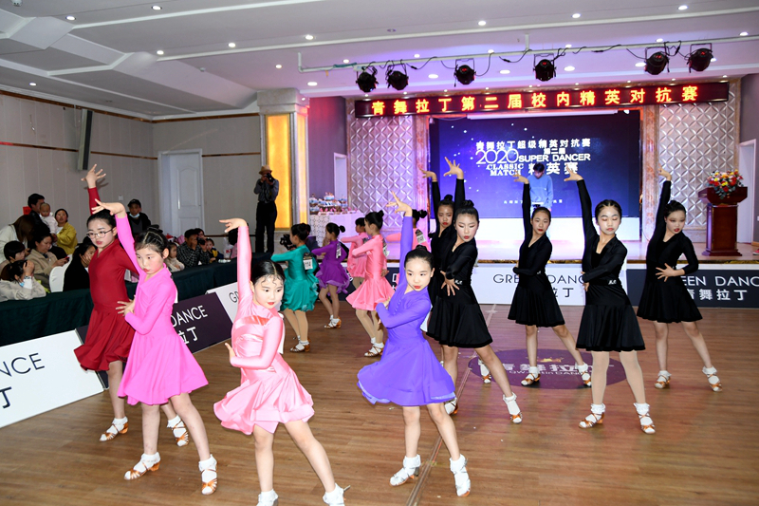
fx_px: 632
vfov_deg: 43.6
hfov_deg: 61.9
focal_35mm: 30
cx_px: 380
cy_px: 253
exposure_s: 1/60
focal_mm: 20
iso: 500
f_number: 4.5
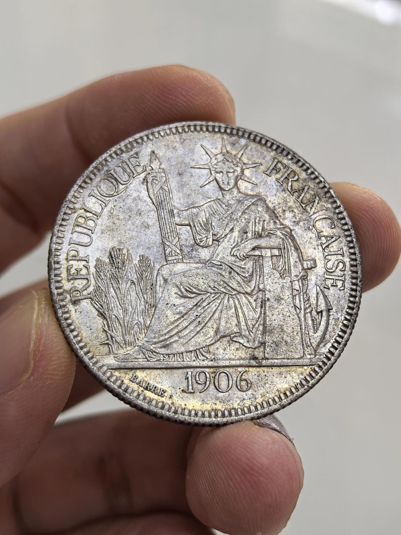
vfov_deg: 35.5
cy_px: 268
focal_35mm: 54
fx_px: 834
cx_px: 200
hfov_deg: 27.0
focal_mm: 6.98
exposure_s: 1/50
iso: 400
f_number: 2
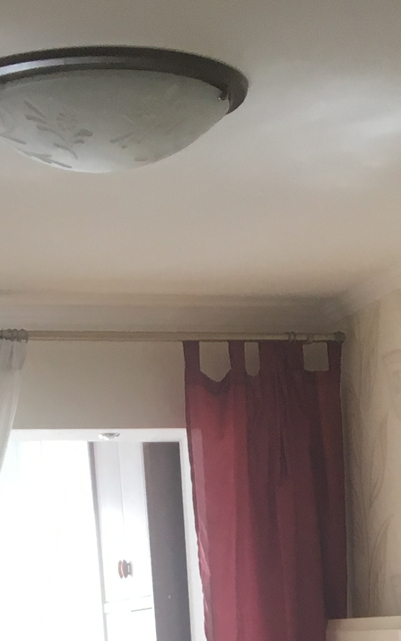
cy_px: 1063
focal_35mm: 106
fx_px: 1853
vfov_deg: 17.0
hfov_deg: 12.3
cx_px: 350
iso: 25
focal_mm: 4.15
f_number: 2.2
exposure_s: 1/33
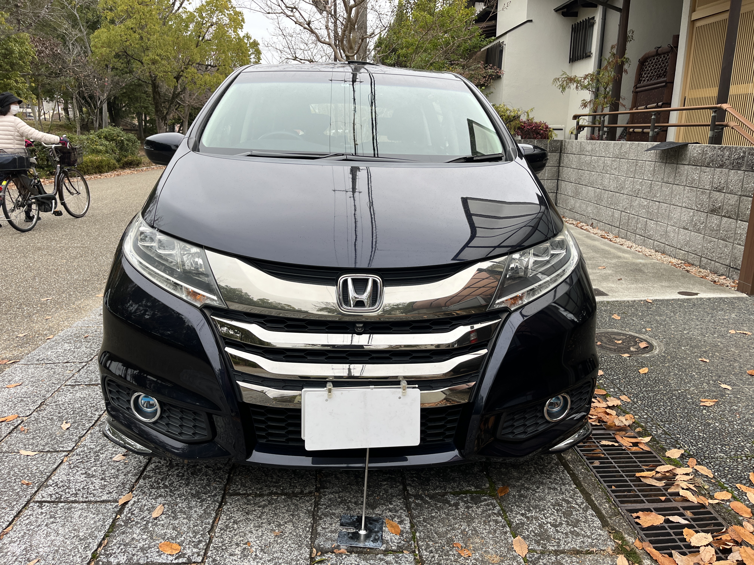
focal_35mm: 26
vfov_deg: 53.1
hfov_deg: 67.3
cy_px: 282
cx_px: 377
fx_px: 566
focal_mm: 5.1
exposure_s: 1/201
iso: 40
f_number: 1.6
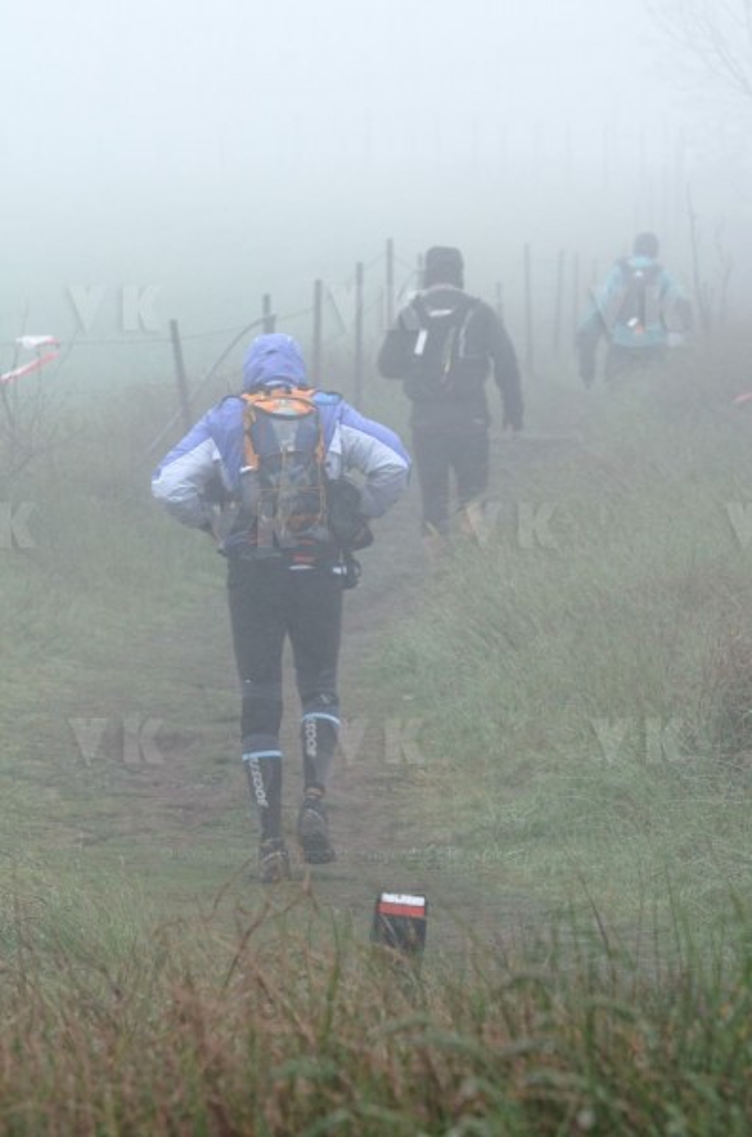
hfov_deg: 5.4
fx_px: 8031
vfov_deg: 8.1
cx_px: 376
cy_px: 568
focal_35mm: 255
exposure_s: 1/400
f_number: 8
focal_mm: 170
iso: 1000
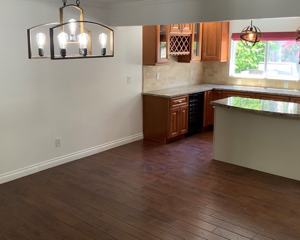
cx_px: 126
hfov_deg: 45.6
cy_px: 103
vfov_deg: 37.3
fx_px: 355
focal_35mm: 40
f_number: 1.8
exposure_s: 1/60
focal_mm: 3
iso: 80
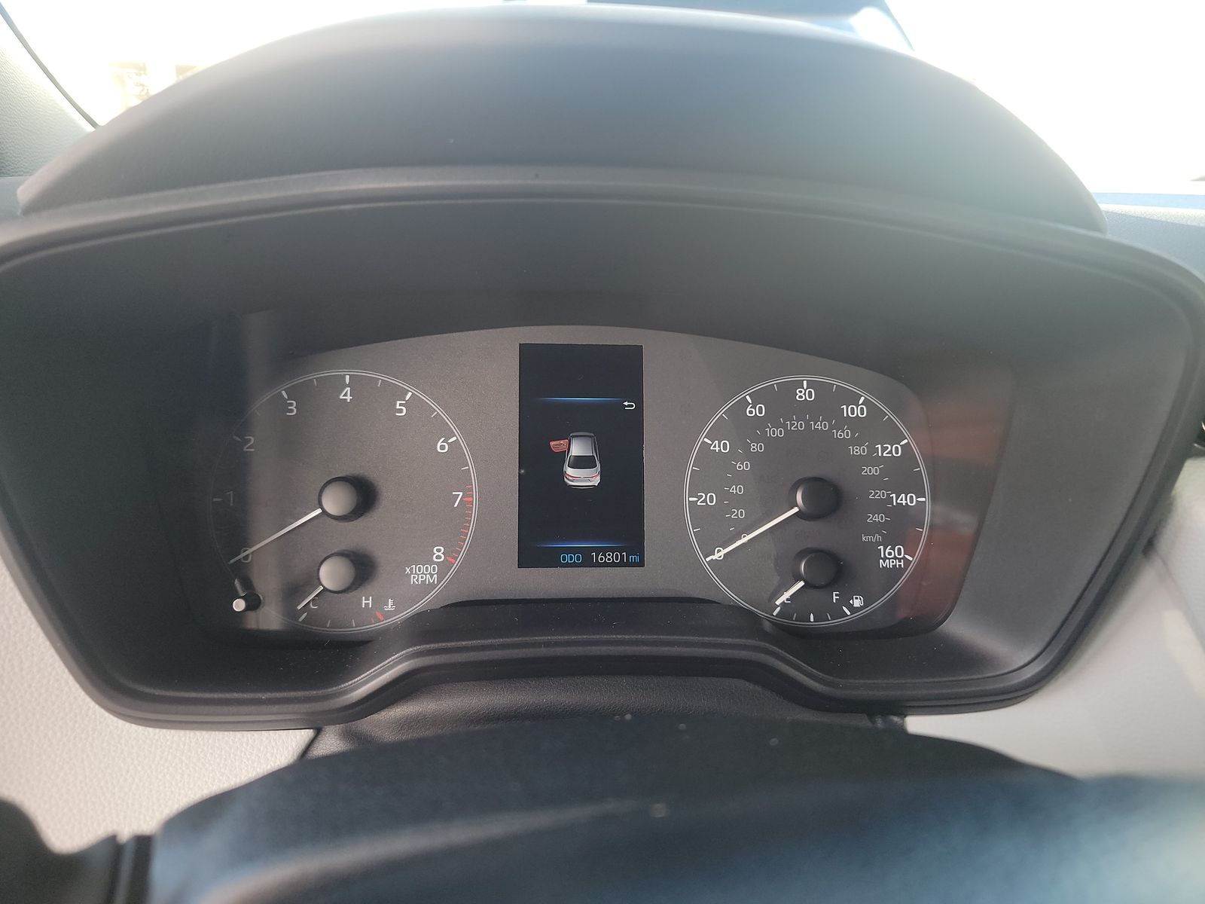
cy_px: 452
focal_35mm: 24
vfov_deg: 56.8
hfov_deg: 71.6
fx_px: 835
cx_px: 602
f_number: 1.8
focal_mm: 6.7
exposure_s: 1/59
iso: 143
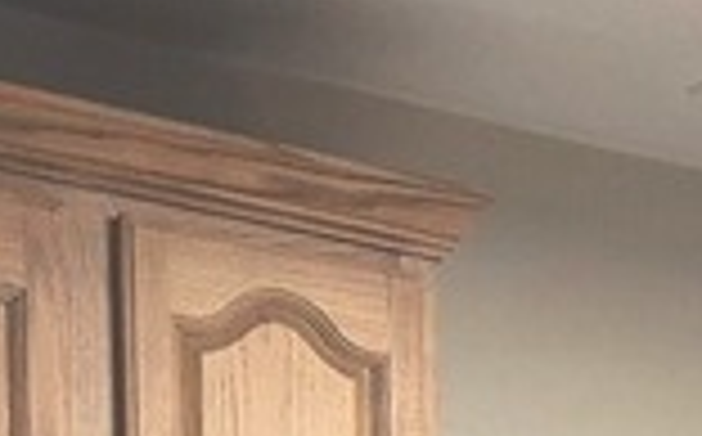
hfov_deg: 11.9
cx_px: 1022
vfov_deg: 6.8
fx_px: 3229
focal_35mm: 169
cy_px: 1393
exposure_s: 1/120
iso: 64
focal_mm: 5.4
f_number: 1.8
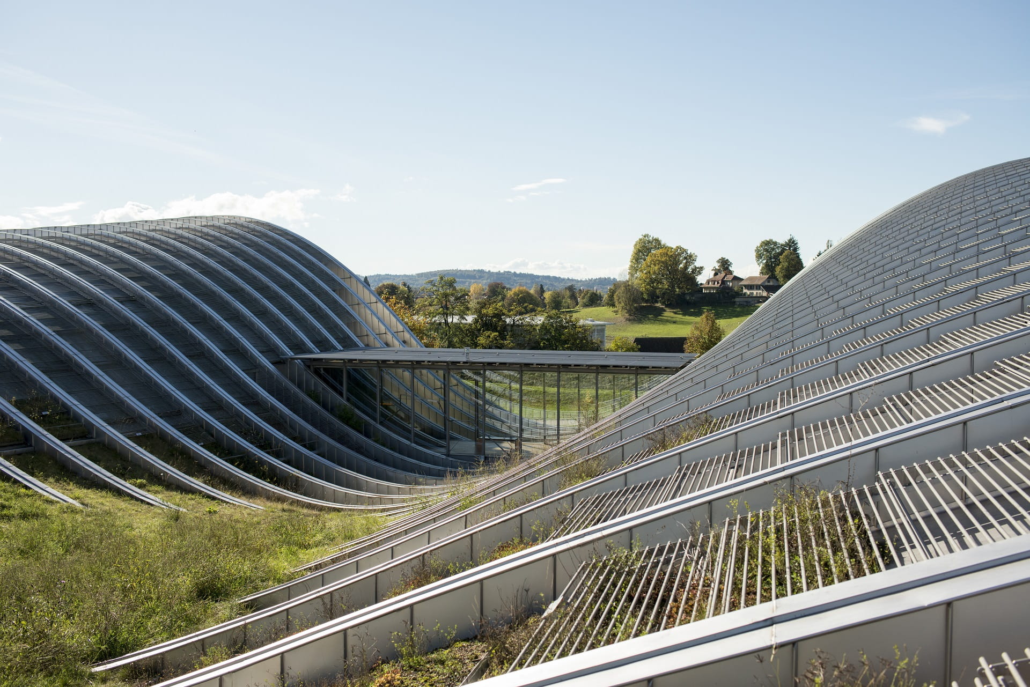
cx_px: 515
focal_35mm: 35
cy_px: 344
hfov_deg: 54.4
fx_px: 1002
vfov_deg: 37.9
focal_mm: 35
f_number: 7.1
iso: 320
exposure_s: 1/2000
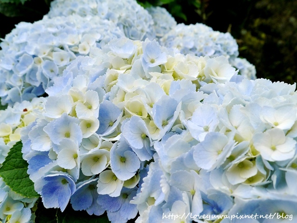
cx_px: 148
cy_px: 112
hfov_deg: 63.4
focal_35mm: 28
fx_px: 240
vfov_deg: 49.8
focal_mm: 14
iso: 800
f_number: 8
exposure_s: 1/640
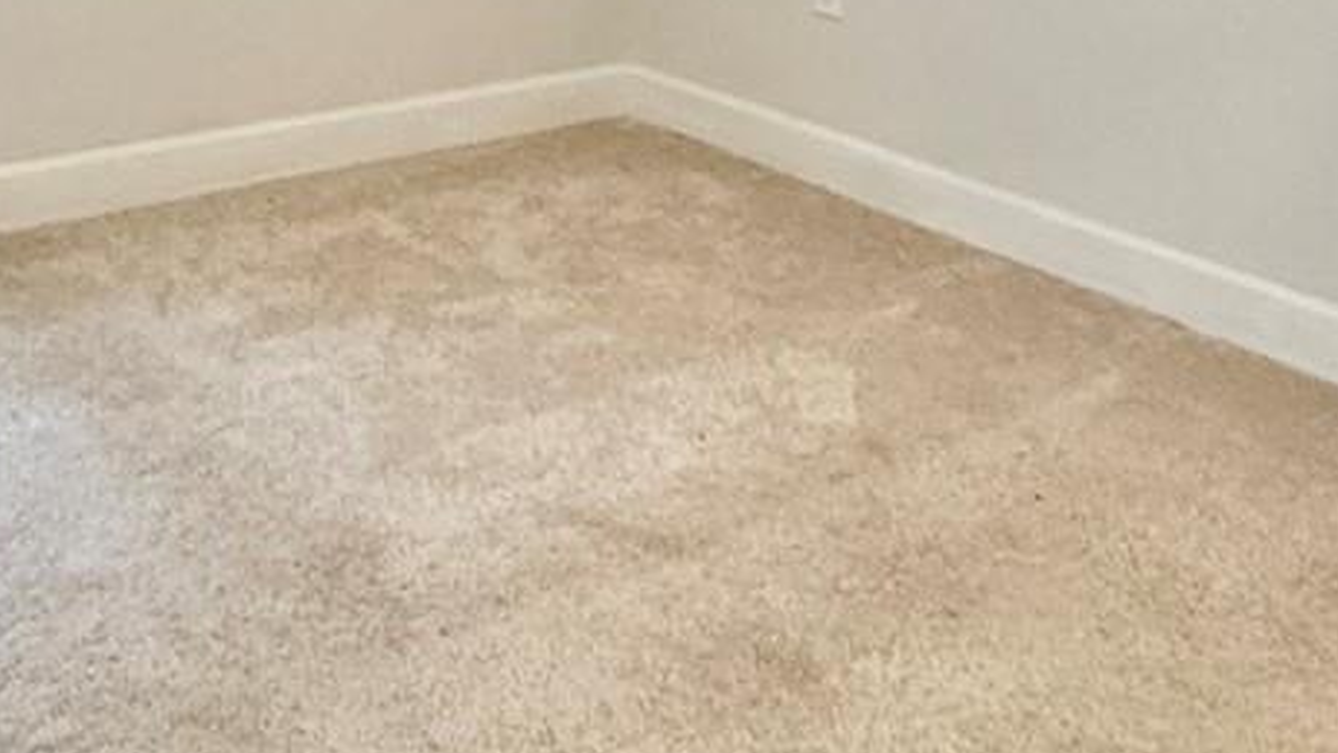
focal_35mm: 53
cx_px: 570
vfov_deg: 20.5
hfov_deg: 39.1
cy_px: -247
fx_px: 1881
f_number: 2.2
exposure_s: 1/120
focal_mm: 2.22
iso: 400
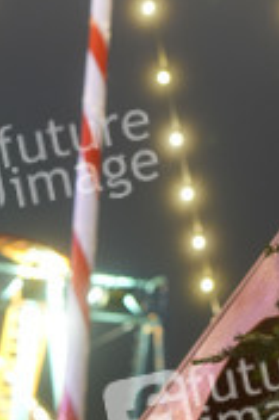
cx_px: 296
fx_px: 1188
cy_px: 48
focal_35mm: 102
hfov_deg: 13.2
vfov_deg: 19.7
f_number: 2.2
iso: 640
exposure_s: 1/50
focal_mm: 30
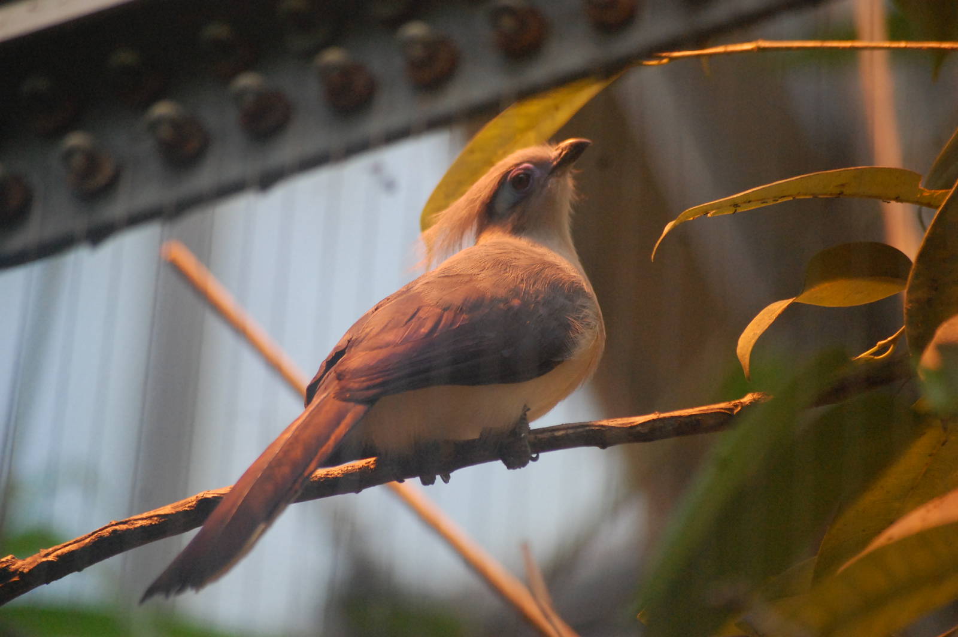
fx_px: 7977
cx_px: 479
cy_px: 318
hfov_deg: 6.9
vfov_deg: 4.6
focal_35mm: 300
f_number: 5.6
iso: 1250
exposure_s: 1/125
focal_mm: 200
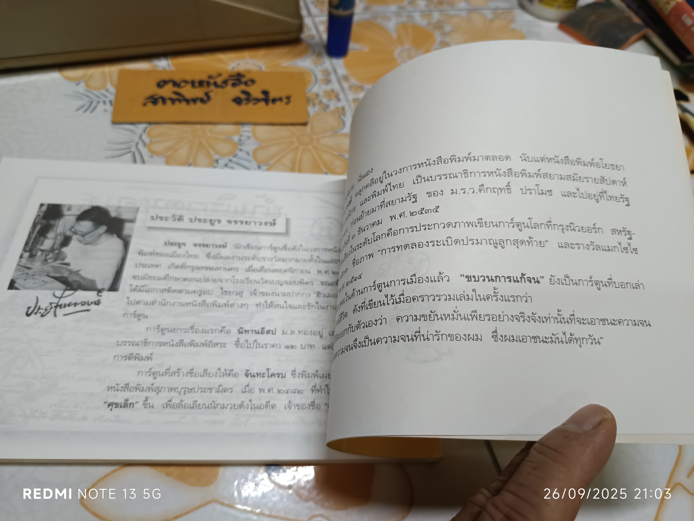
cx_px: 347
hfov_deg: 71.6
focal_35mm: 24
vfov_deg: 56.8
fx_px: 481
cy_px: 260
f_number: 1.7
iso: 1237
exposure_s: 1/50
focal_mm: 5.31
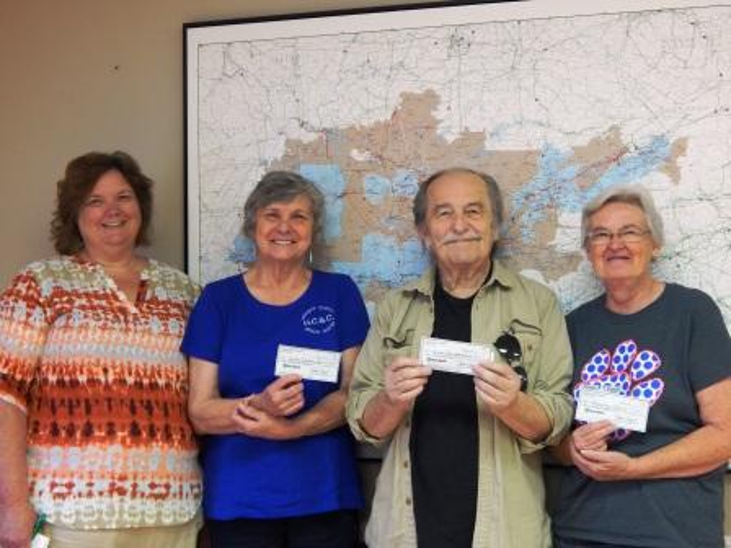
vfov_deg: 27.0
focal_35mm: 54
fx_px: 1140
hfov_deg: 35.5
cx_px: 366
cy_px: 274
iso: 360
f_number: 3.8
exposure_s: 1/30
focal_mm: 9.7
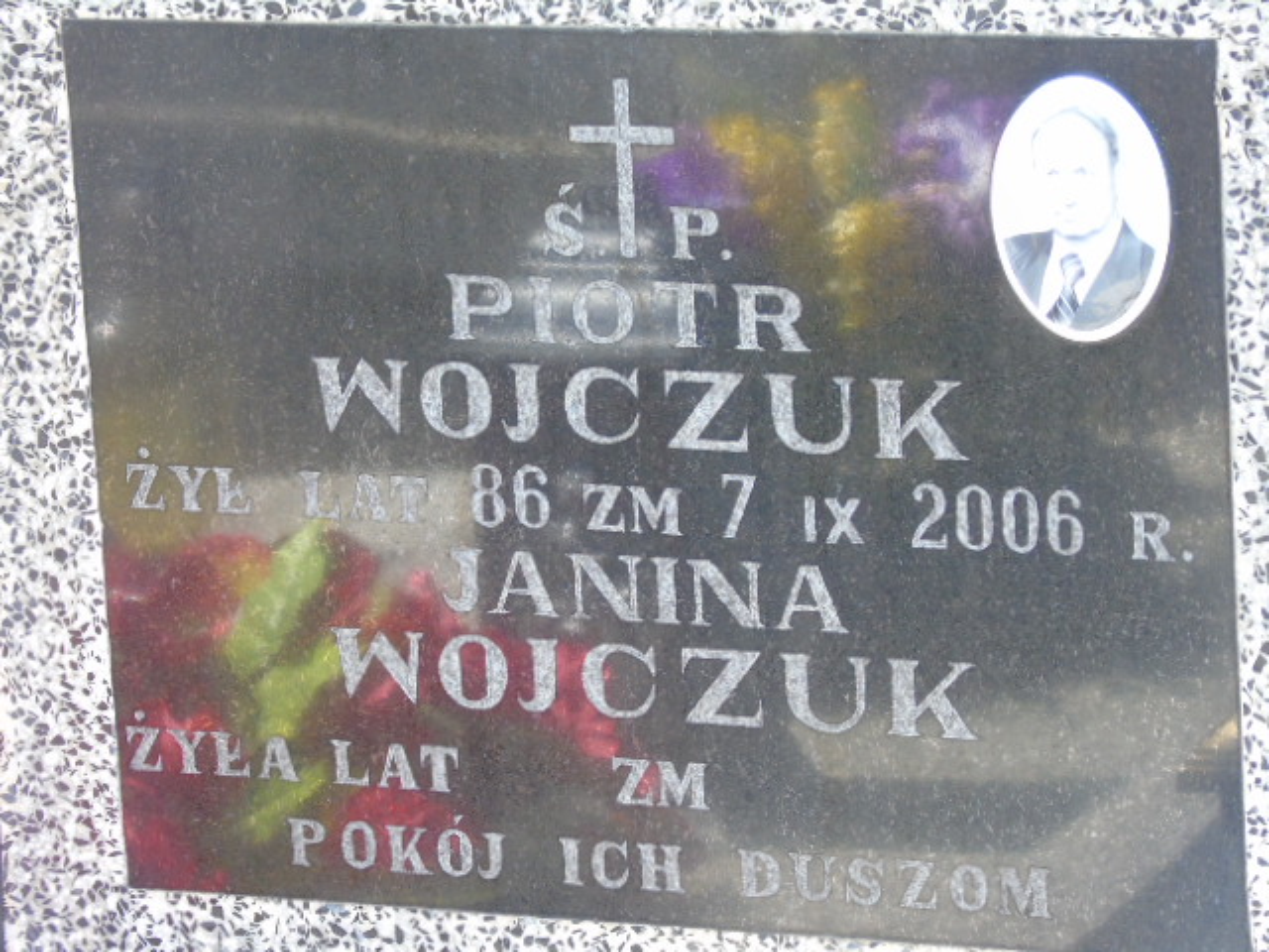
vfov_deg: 8.0
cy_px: 476
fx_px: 6819
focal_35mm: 186
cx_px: 634
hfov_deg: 10.6
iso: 400
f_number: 5
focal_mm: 33
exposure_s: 1/125
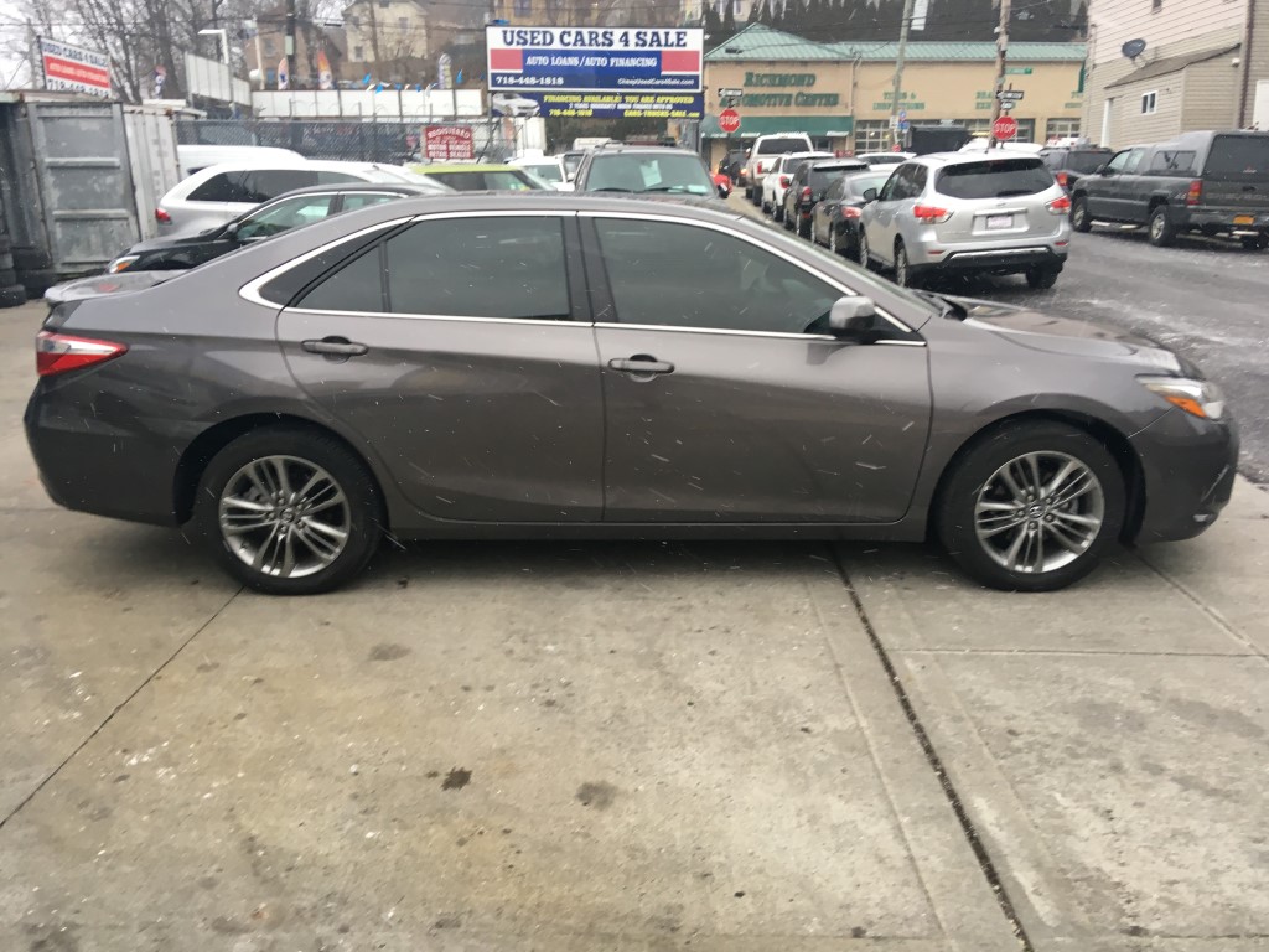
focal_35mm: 29
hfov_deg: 61.7
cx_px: 634
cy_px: 476
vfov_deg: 48.2
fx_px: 1063
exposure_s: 1/30
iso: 25
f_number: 2.2
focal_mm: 4.15
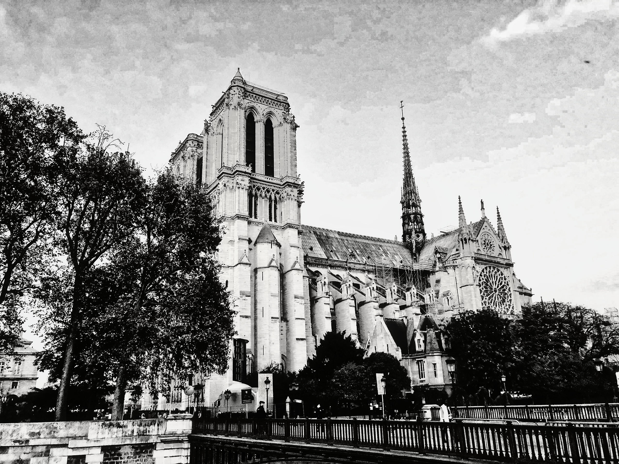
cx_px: 310
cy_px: 232
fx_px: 501
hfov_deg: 63.4
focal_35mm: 28
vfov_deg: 49.7
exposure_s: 1/15
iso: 64
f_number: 1.8
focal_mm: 4
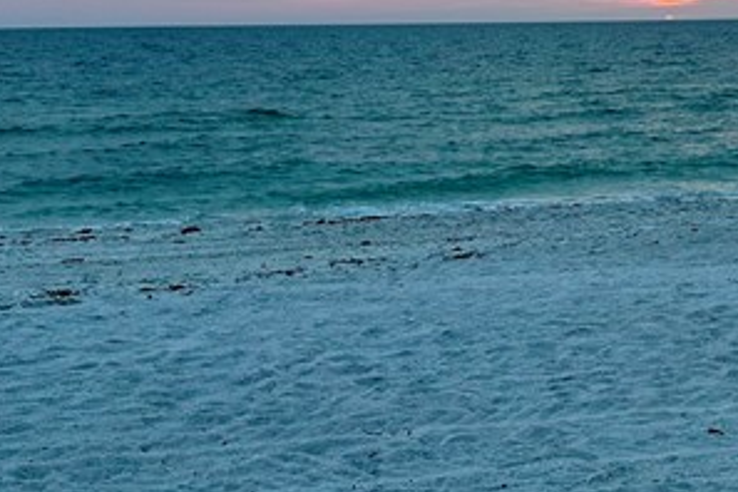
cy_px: 181
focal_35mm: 86
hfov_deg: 22.7
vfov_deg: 15.9
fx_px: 1763
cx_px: 738
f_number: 1.78
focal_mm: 6.86
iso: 64
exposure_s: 1/121
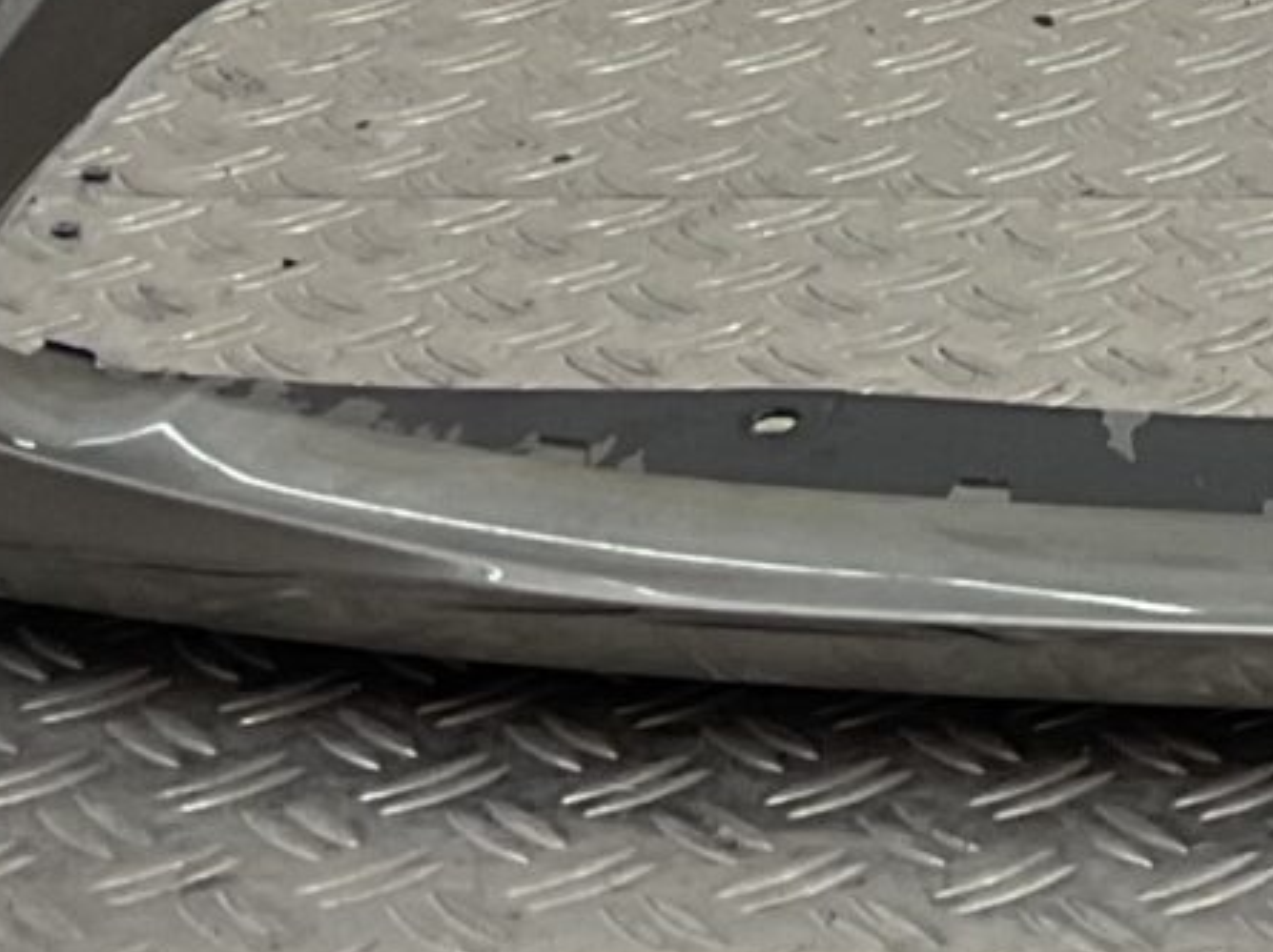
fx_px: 6136
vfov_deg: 8.3
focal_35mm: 167
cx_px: 2114
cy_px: -1184
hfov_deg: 11.2
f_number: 1.8
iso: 16
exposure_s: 1/108
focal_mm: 3
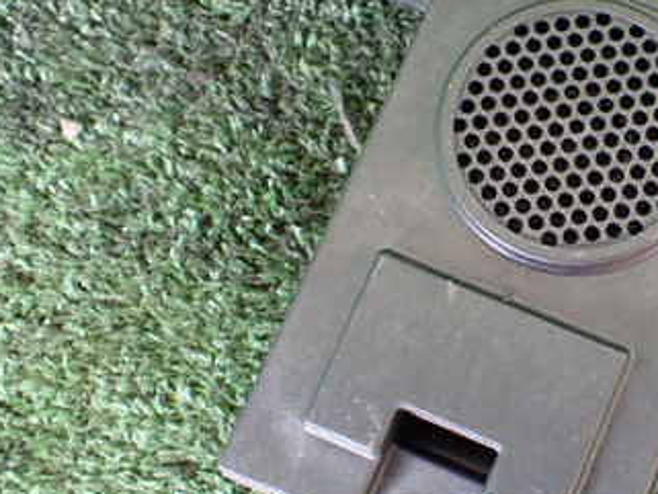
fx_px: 1065
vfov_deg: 26.1
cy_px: 230
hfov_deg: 33.2
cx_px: 539
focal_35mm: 56
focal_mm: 5.4
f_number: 2.3
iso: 800
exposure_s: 1/40
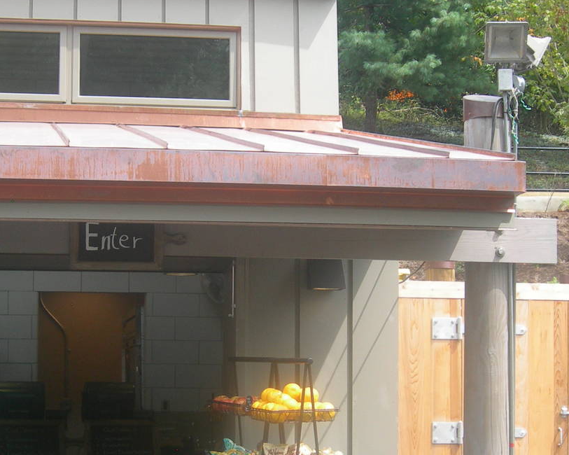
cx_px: 211
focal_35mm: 73
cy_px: 354
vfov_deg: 20.8
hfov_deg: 26.0
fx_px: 1229
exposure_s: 1/284
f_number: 2.8
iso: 50
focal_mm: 7.8
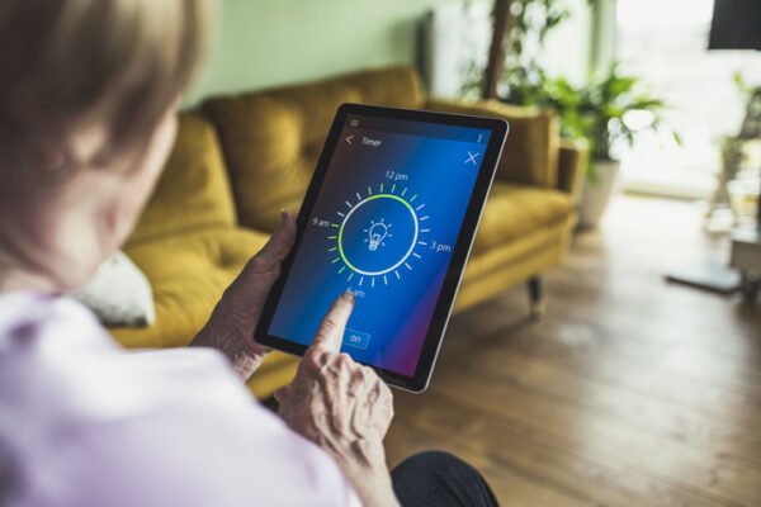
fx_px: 740
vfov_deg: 37.9
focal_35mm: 35
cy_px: 254
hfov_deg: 54.4
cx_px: 380
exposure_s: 1/125
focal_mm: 35
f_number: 2.5
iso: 400
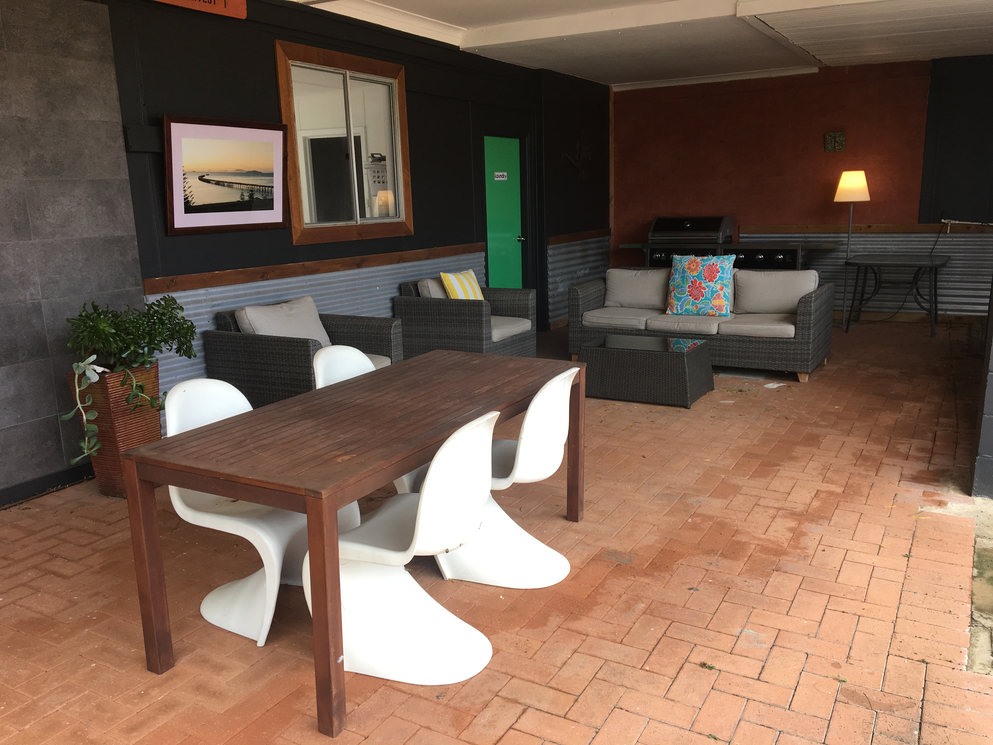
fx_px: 832
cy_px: 372
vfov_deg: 48.2
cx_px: 496
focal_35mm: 29
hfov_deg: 61.7
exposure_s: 1/107
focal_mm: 4.15
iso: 25
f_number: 2.2
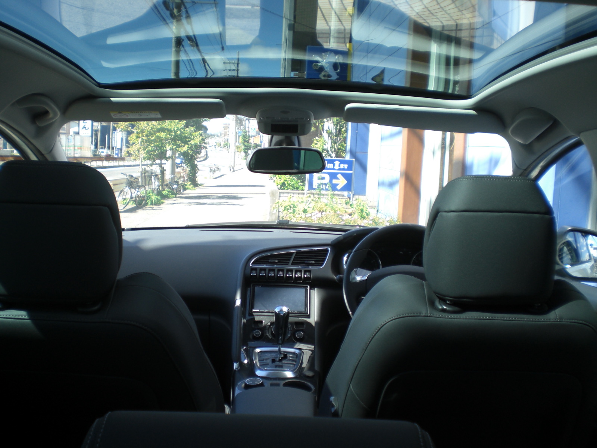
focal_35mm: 38
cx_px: 298
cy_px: 224
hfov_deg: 49.0
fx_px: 655
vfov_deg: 37.7
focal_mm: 6.3
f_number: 3.1
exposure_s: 1/100
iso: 50
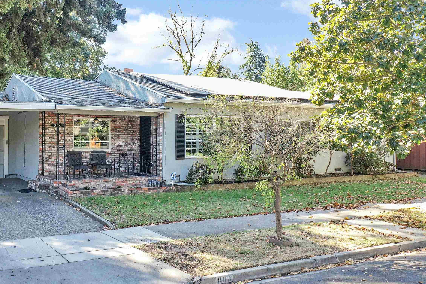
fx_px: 450
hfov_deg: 50.0
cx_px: 151
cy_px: 130
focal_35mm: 38
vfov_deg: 35.0
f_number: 3.5
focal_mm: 10.26
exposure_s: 1/80
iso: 100
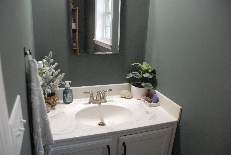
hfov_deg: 67.3
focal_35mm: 27
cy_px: 78
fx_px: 173
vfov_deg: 48.0
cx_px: 116
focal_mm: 18
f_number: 4
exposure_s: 1/80
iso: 1600
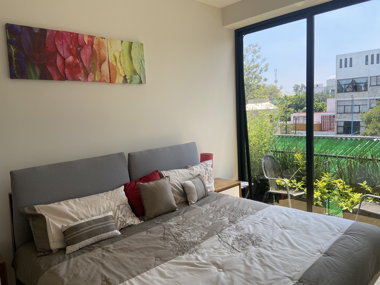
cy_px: 142
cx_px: 190
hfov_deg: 67.3
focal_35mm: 26
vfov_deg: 53.1
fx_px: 285
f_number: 1.8
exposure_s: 1/585
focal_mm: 4.25
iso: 32
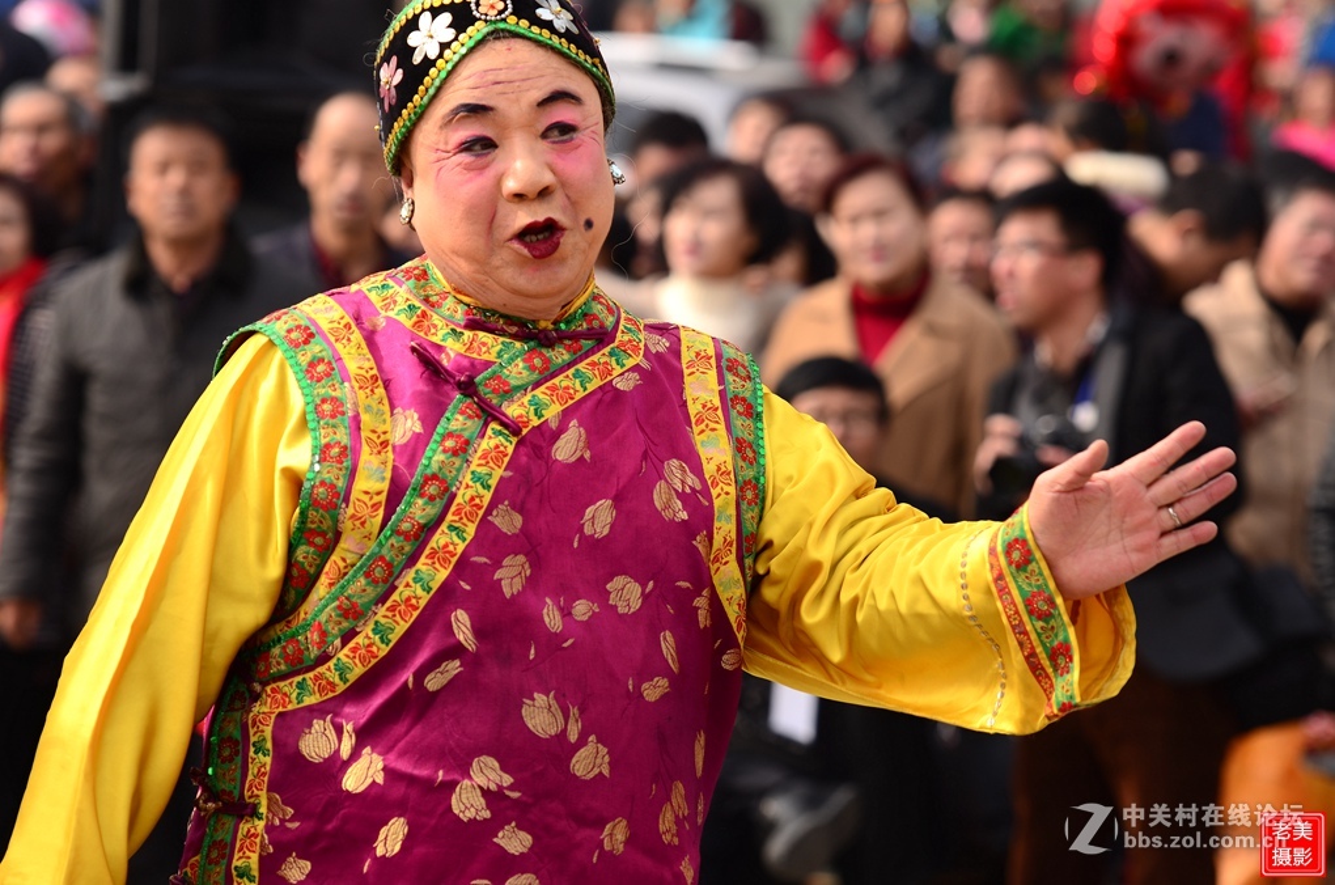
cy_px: 442
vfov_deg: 7.0
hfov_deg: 10.6
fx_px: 7218
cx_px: 668
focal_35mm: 195
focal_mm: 130
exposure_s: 1/500
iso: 100
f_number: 4
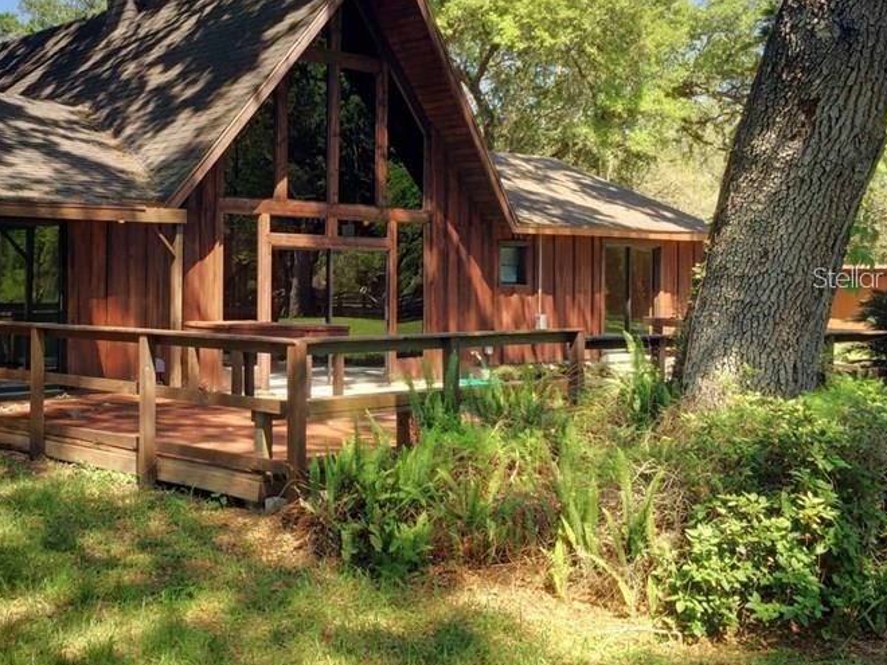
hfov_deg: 41.2
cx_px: 251
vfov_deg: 32.1
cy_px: 277
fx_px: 1153
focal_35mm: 45
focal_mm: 4.15
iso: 32
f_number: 2.2
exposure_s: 1/719
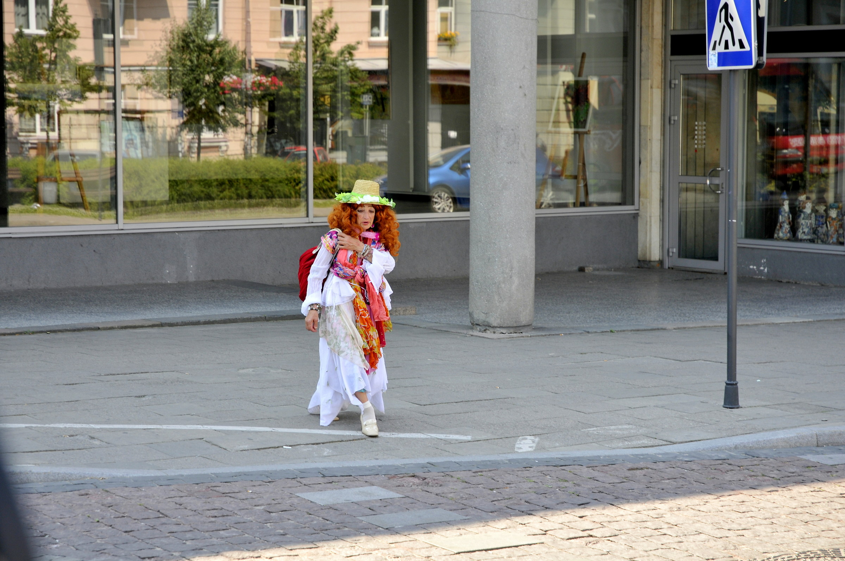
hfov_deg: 19.5
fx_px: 2462
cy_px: 280
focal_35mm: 105
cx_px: 422
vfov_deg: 13.0
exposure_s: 1/125
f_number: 5.6
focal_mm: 70
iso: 200
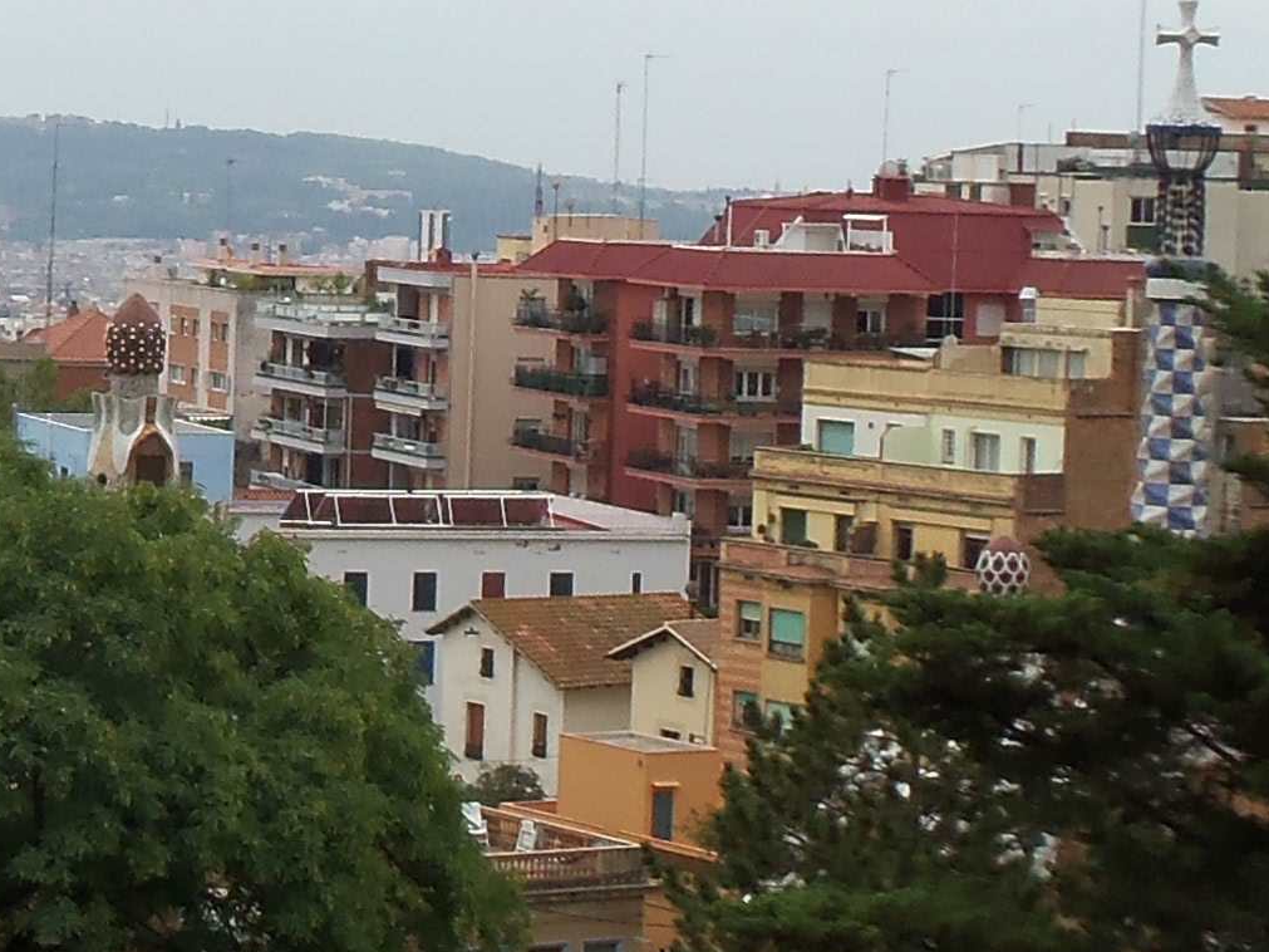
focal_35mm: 123
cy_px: 309
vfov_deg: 12.0
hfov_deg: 15.6
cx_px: -134
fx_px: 4509
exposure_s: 1/400
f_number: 3.4
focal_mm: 5.2
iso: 80
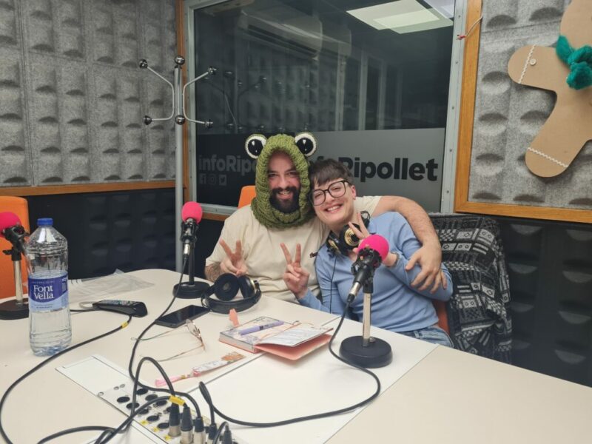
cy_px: 222
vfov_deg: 53.1
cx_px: 296
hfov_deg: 67.3
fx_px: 445
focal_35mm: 26
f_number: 1.8
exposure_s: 1/100
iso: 50
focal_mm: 5.4
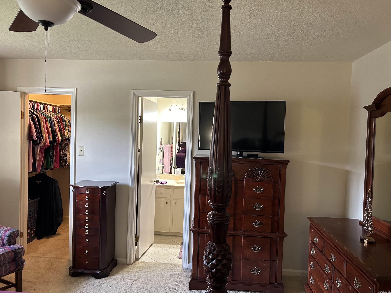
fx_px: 294
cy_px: 146
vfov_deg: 53.1
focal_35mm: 26
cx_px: 196
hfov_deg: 67.3
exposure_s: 1/60
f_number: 1.5
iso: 160
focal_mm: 5.7
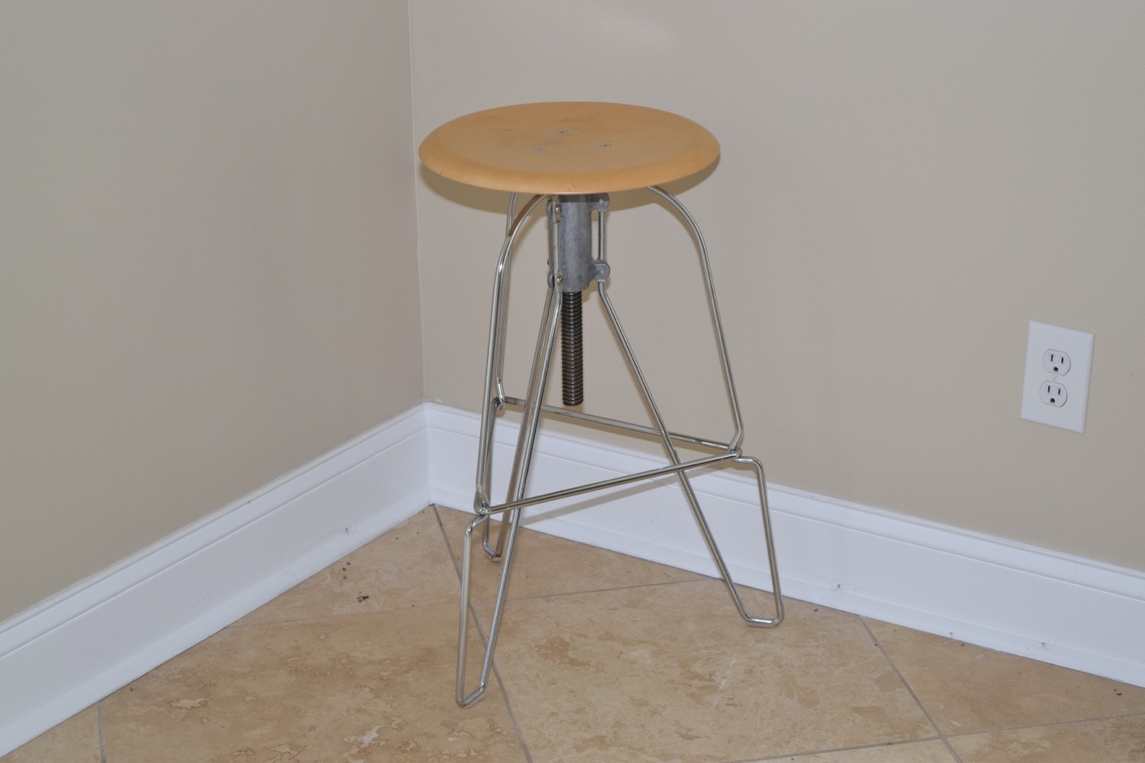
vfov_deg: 16.5
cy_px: 382
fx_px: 2623
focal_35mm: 82
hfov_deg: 24.6
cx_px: 572
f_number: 5.6
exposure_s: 1/125
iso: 800
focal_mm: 55
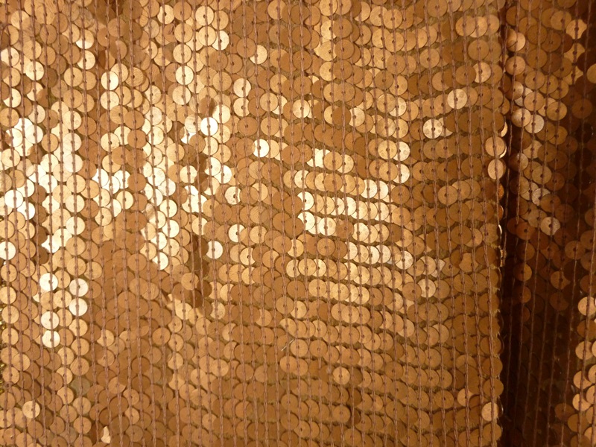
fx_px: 517
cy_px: 224
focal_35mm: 30
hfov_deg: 60.0
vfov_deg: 46.8
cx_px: 298
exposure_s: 1/125
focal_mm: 5.4
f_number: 3.4
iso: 400
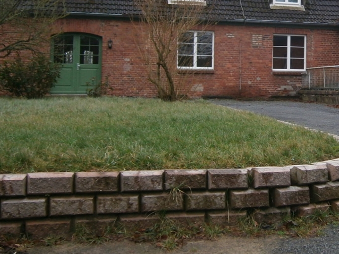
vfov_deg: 23.3
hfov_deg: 30.1
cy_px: 54
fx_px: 607
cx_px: 292
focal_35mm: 62
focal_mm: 4.7
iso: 80
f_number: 2.8
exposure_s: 1/40
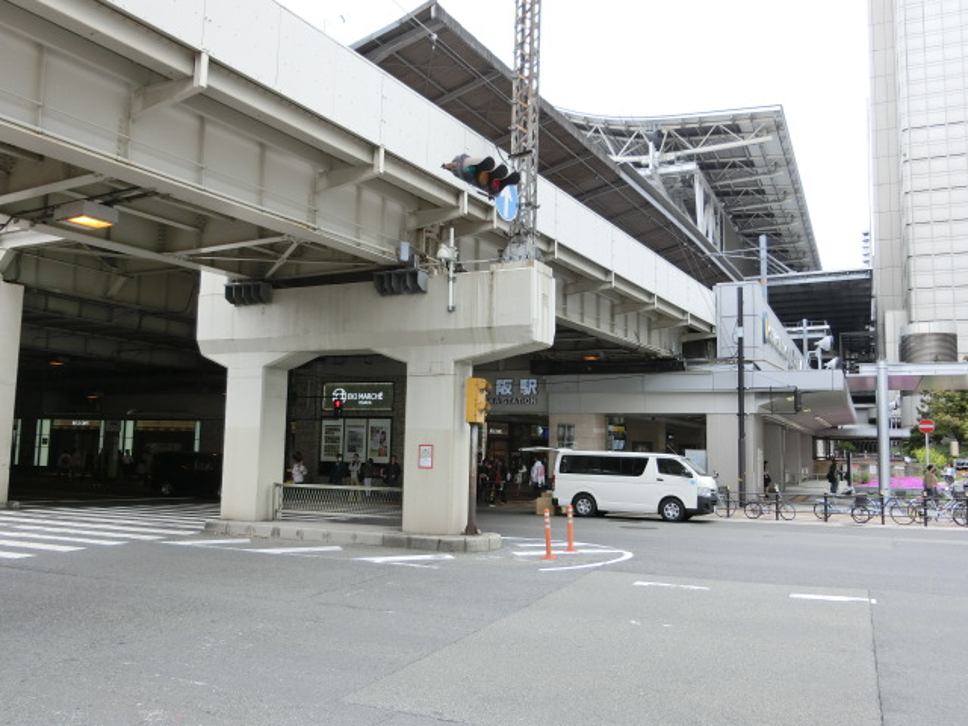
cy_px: 363
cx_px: 484
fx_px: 811
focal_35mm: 29
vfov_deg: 48.2
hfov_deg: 61.7
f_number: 3.7
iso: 80
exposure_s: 1/200
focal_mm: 5.2
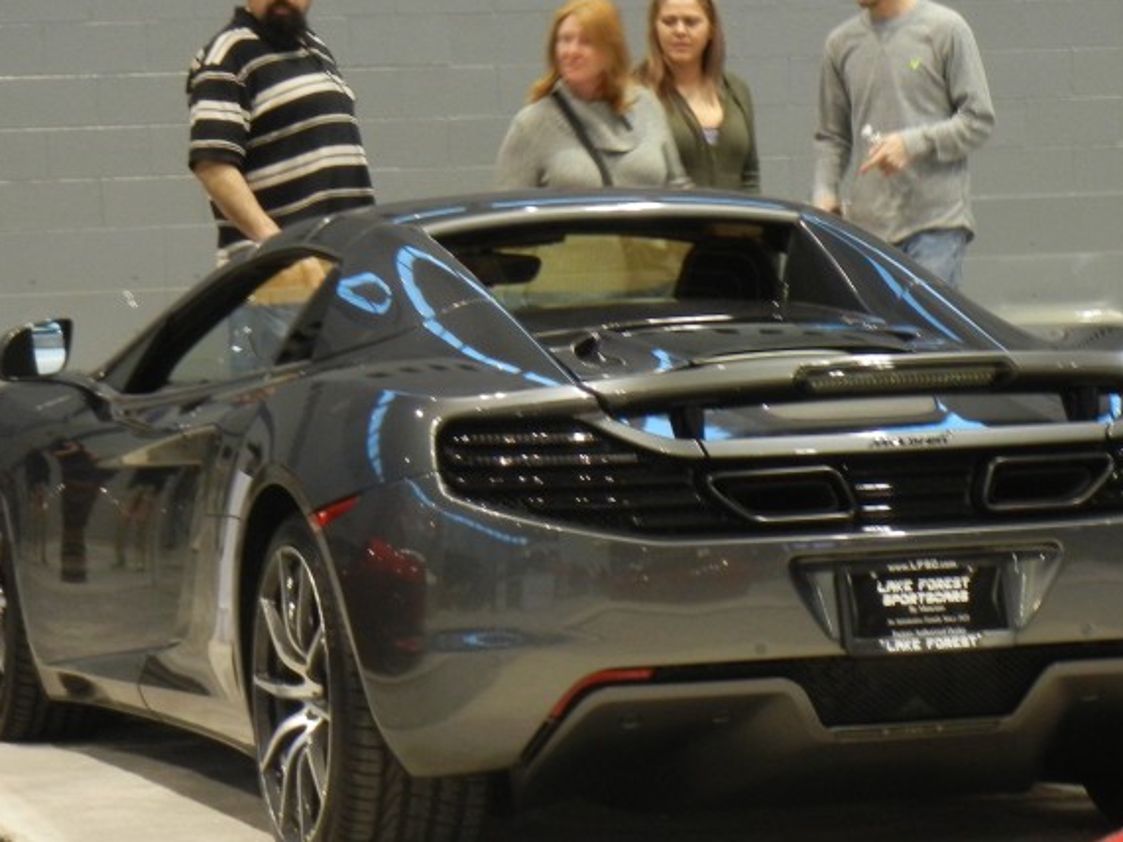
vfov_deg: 7.1
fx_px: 6746
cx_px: 602
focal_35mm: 208
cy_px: 435
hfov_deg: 9.5
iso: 400
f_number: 4.6
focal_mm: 20.9
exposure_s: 1/23.7
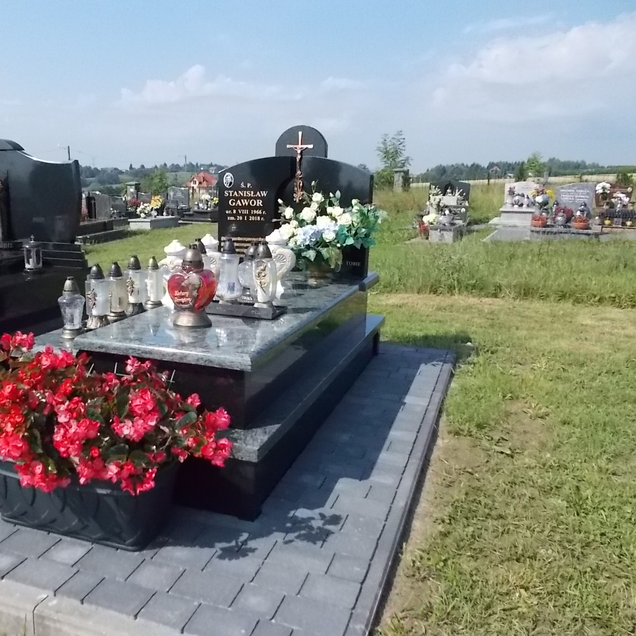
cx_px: 232
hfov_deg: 51.9
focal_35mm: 31
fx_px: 644
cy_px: 315
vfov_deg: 52.5
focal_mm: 4.6
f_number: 8
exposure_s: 1/800
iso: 400
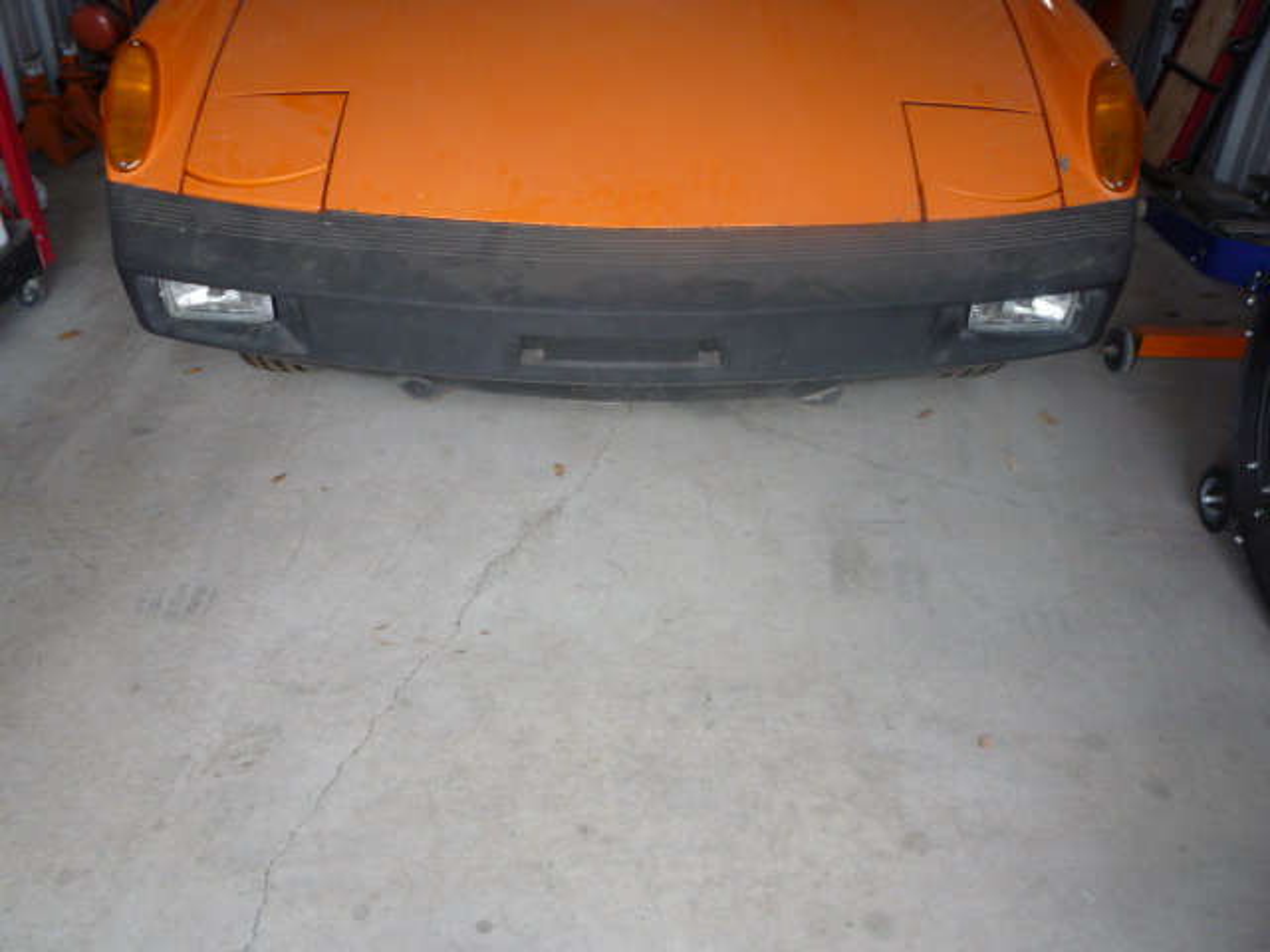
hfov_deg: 60.0
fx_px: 1101
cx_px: 635
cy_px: 476
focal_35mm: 30
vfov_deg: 46.8
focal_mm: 5.2
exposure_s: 1/50
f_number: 3.3
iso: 100
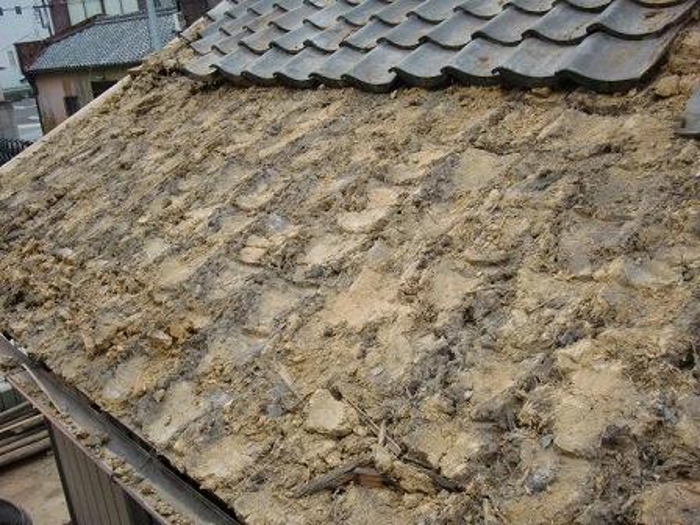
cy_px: 262
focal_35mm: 38
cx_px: 350
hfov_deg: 49.0
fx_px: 768
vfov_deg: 37.7
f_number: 3.9
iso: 64
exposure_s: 1/100
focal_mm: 6.66
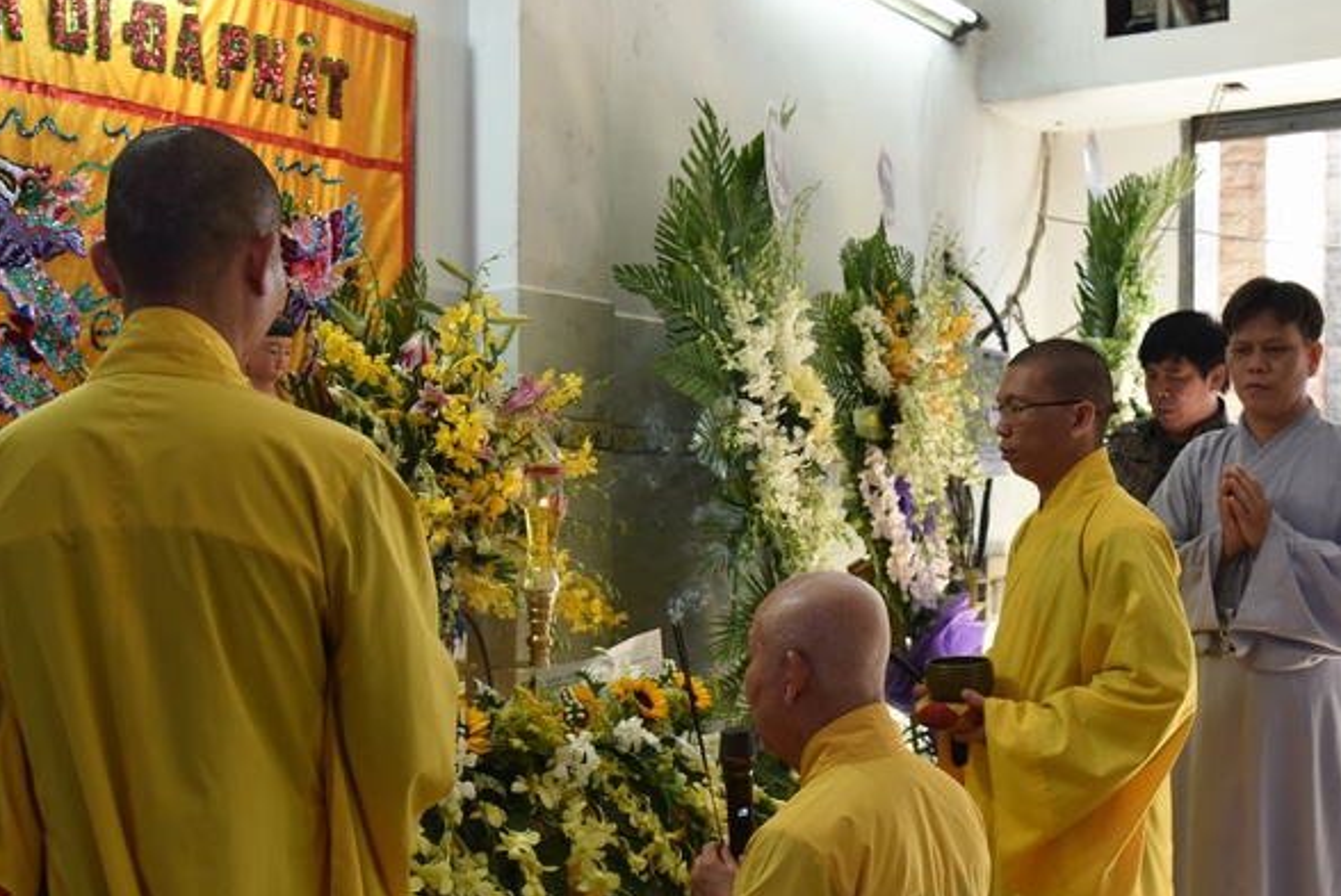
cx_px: 702
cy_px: 483
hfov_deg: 46.4
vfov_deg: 31.9
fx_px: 1566
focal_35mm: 42
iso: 1250
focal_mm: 38
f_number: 5
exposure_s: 1/100
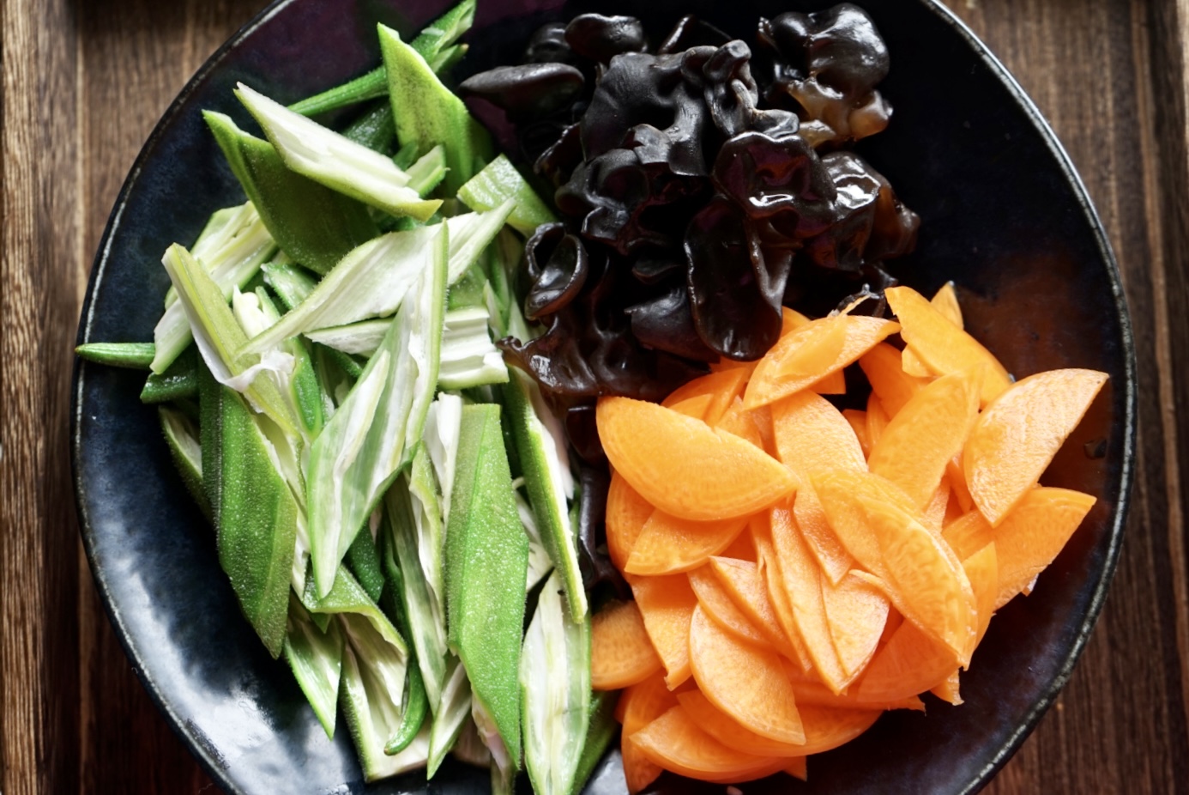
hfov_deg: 45.4
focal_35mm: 43
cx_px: 594
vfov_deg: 31.2
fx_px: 1421
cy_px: 398
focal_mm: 43
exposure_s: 1/60
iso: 100
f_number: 4.5
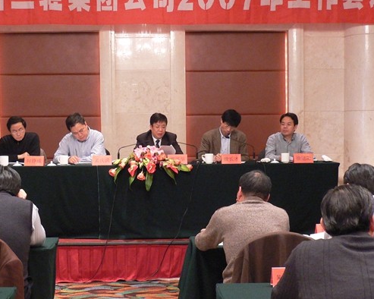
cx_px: 146
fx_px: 719
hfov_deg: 29.1
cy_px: 176
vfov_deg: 23.4
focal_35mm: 65
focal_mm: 6.8
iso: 200
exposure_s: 1/8
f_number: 3.1
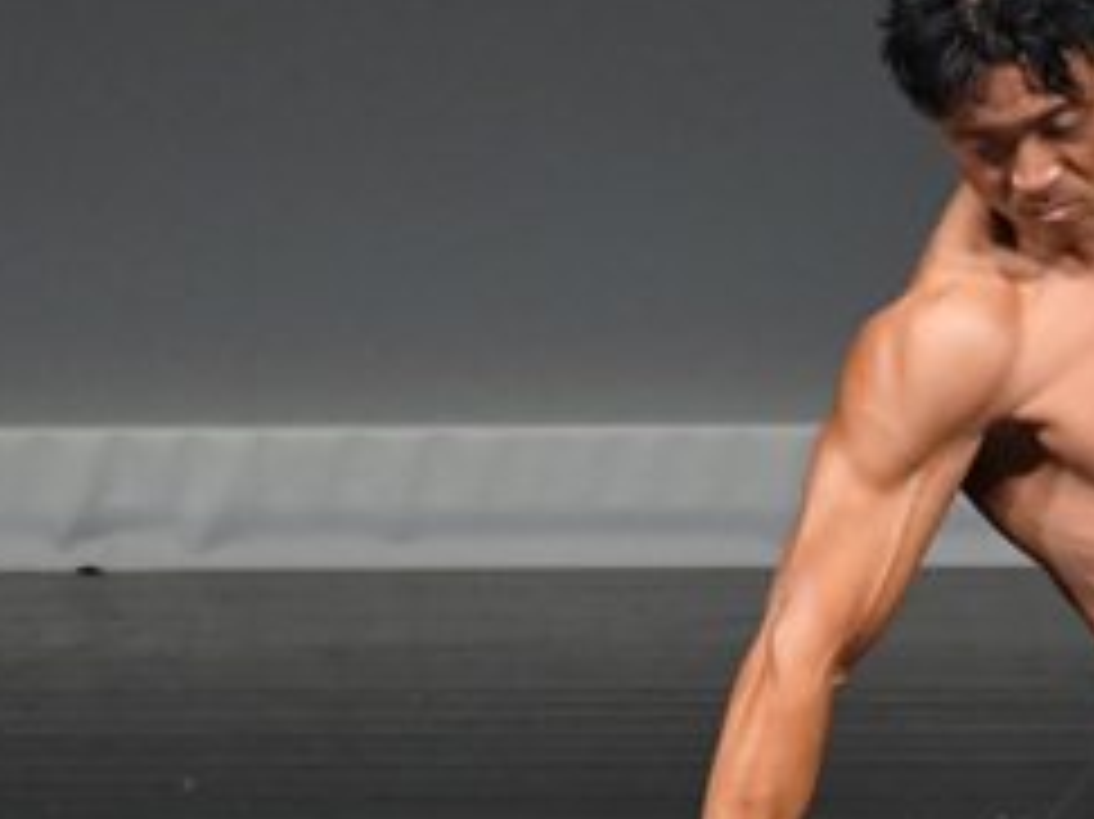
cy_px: 594
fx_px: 43655
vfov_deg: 1.1
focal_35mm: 1382
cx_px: 1425
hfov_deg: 1.4
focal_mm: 300
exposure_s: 1/400
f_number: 5.6
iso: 4000
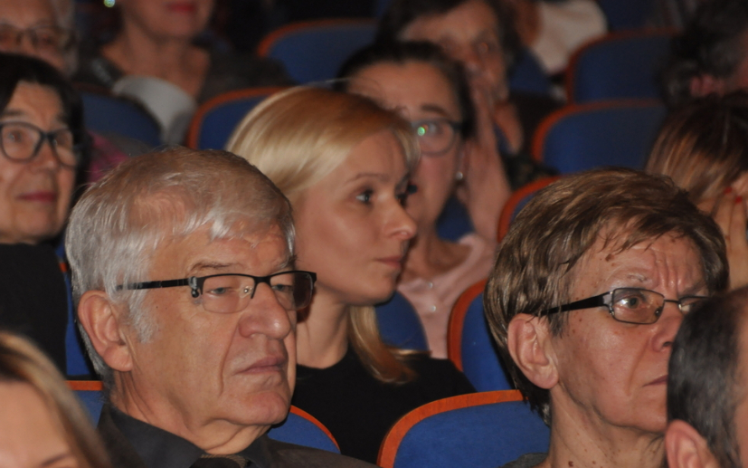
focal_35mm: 378
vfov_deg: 3.5
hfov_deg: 5.6
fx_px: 7706
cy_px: 283
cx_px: 289
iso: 800
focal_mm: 200
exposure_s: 1/60
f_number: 6.3
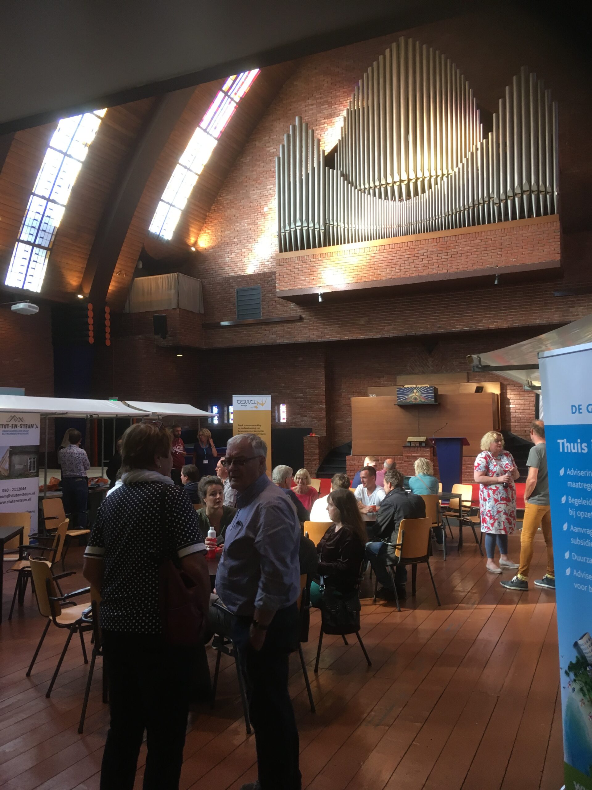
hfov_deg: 48.2
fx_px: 661
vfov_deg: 61.7
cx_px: 296
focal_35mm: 29
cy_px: 395
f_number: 2.2
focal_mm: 4.15
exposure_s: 1/33
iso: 100
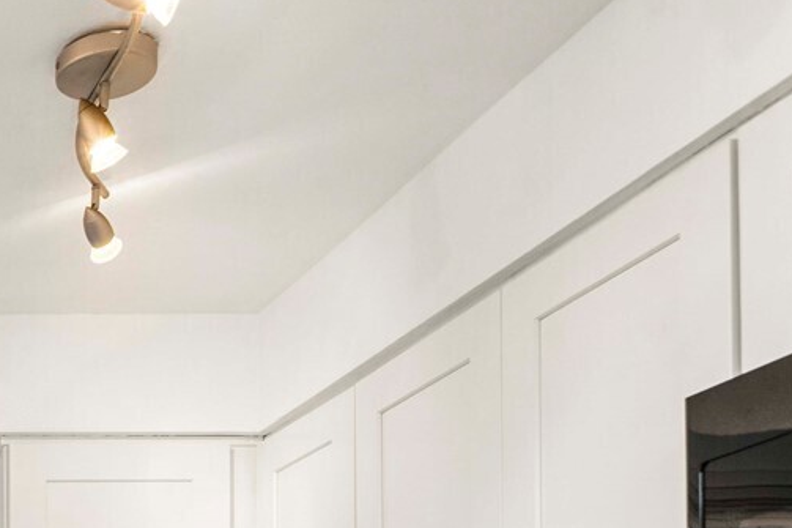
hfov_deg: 27.0
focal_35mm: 54
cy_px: 808
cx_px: -372
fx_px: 1188
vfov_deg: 21.0
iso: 640
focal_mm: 16
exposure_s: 1/60
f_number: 8
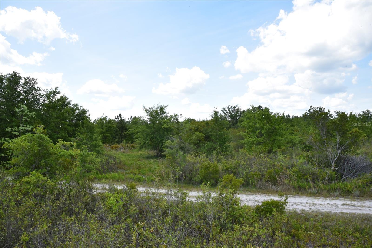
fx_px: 248
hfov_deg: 73.7
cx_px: 186
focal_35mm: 24
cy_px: 124
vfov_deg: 53.1
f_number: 22
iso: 1250
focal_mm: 24
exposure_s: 1/200
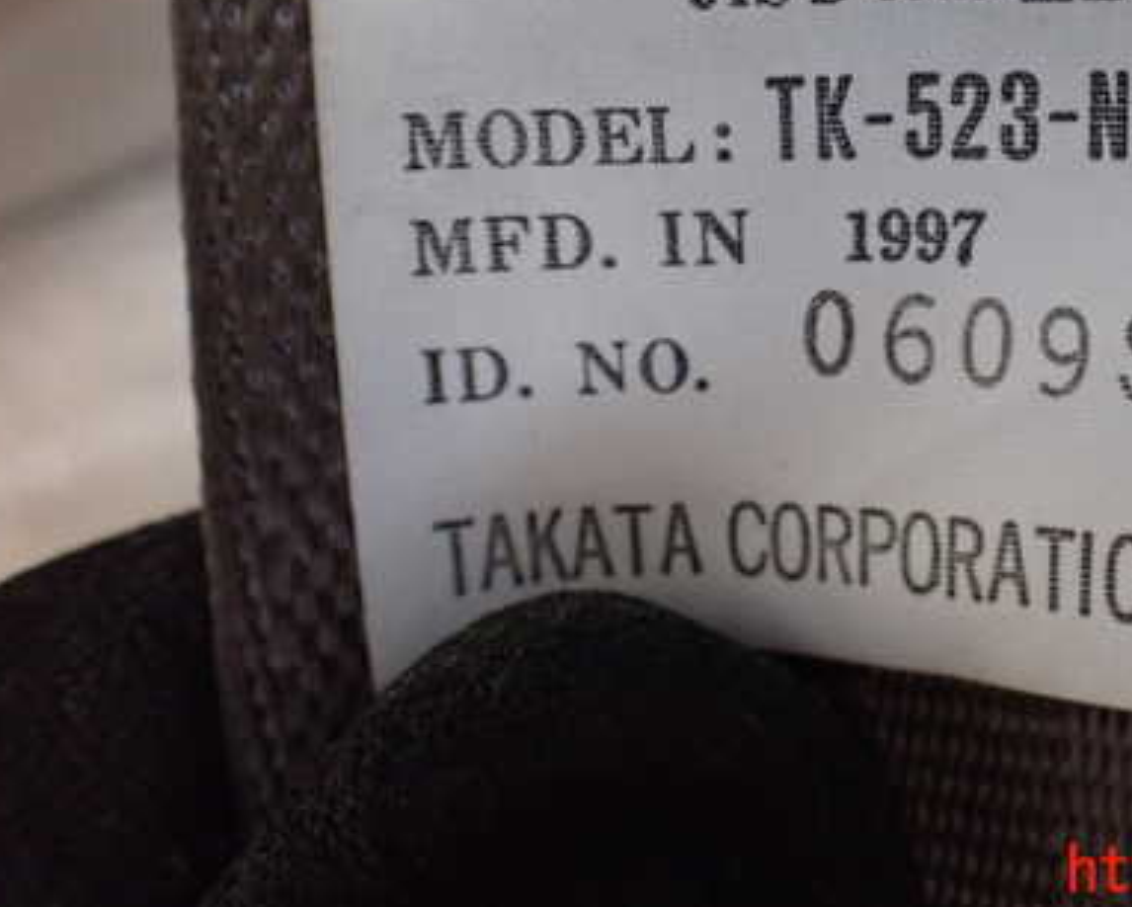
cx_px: 848
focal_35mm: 46
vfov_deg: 32.2
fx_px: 1542
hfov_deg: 39.2
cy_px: 243
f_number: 2.3
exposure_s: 1/125
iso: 800
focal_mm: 5.4
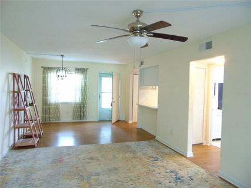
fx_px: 181
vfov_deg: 54.9
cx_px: 126
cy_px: 94
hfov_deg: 69.4
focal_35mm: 25
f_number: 3
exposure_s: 1/20
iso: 400
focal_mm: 4.5
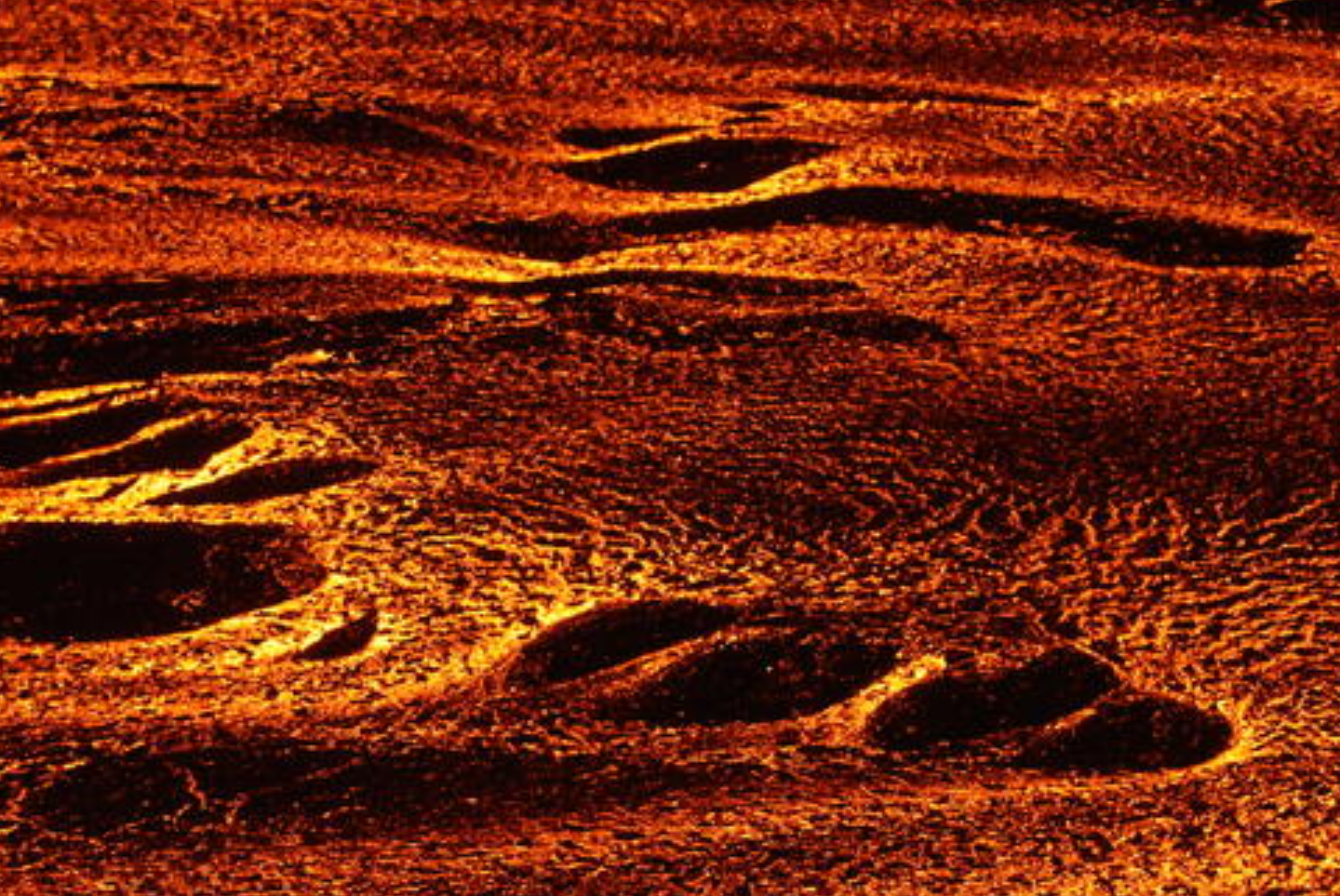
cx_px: 606
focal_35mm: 250
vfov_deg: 5.5
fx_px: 9314
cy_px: 498
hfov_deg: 8.2
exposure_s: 1/80
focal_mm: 200
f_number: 7.1
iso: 1250
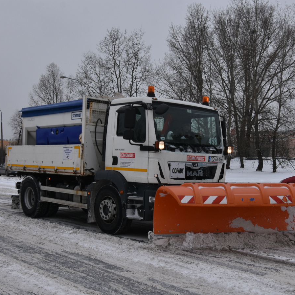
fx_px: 444
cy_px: 175
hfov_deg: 36.6
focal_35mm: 46
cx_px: 178
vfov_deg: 36.7
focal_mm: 20
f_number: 10
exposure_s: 1/500
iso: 400
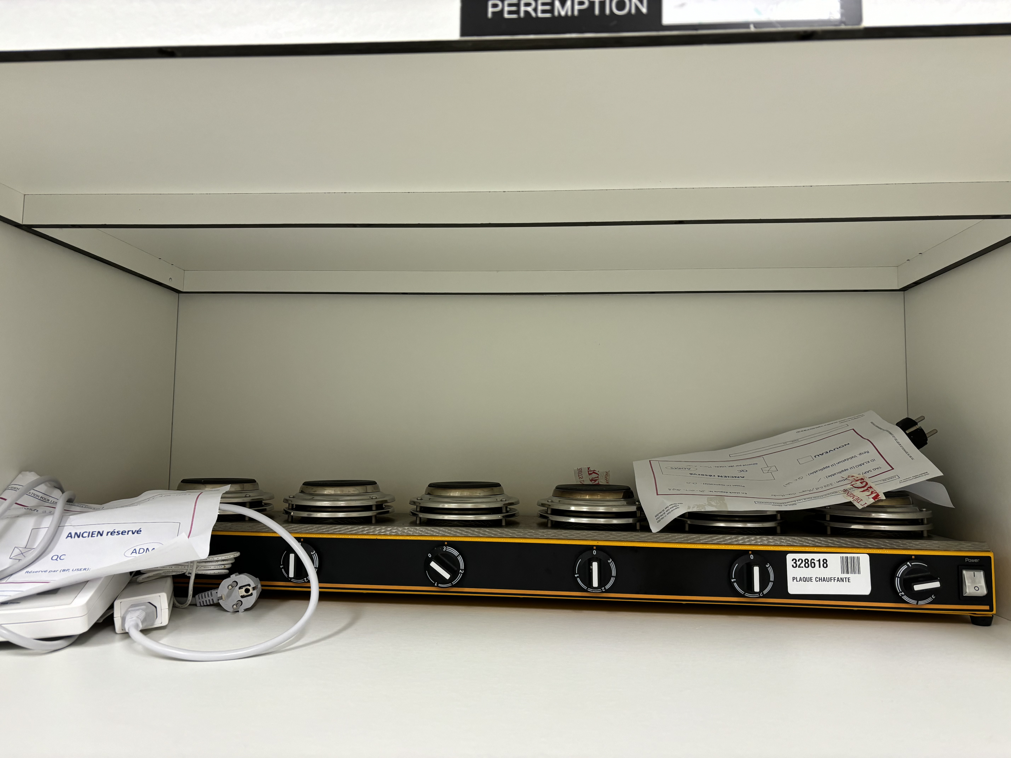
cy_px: 379
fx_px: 759
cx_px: 506
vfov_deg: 53.1
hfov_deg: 67.3
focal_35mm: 26
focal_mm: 5.96
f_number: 1.6
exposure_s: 1/100
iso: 125
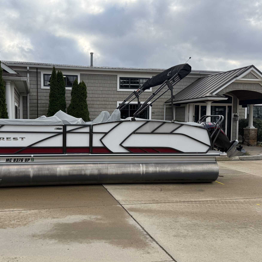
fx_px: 265
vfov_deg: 52.5
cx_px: 93
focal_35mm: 31
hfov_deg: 51.8
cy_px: 134
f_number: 1.78
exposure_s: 1/2801
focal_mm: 6.76
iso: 100
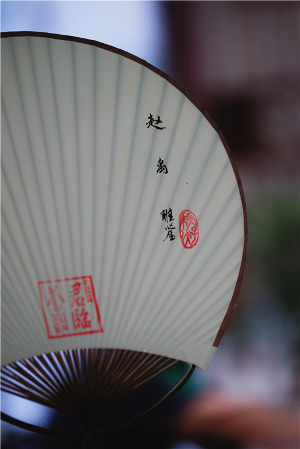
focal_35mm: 120
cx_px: 150
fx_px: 1500
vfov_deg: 17.1
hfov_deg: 11.4
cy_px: 224
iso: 400
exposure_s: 1/125
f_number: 2.8
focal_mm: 80
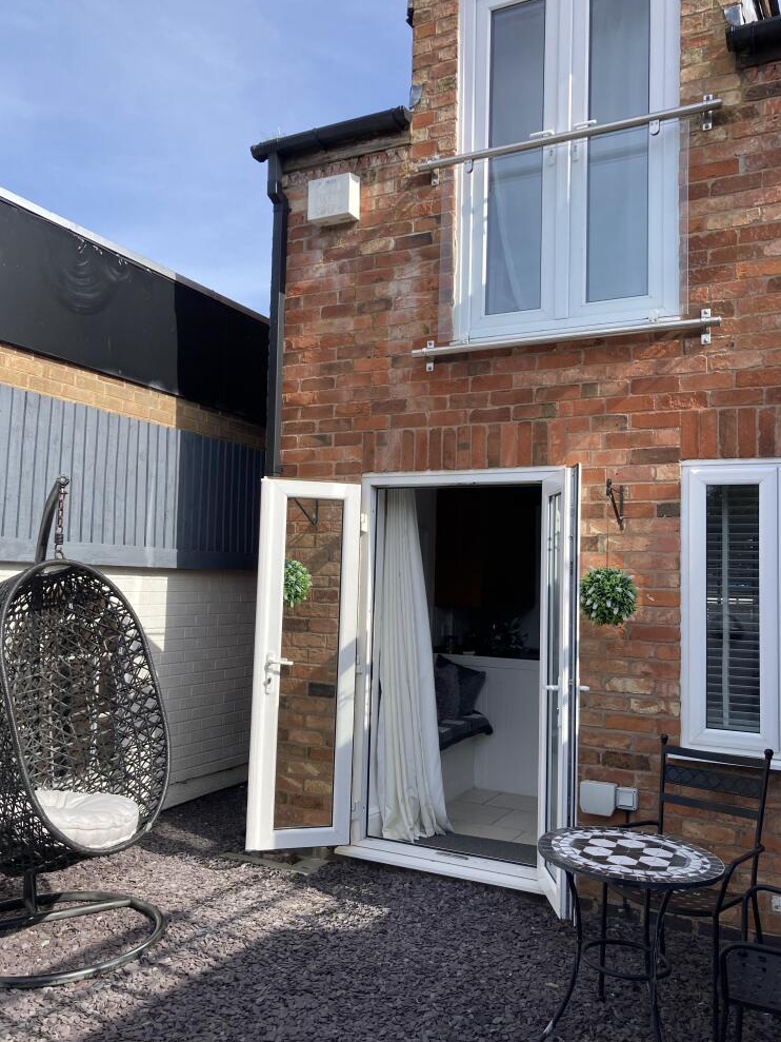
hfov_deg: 48.2
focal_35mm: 29
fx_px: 872
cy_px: 527
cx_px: 387
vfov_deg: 61.7
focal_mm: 3.99
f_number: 1.8
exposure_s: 1/1116
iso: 20
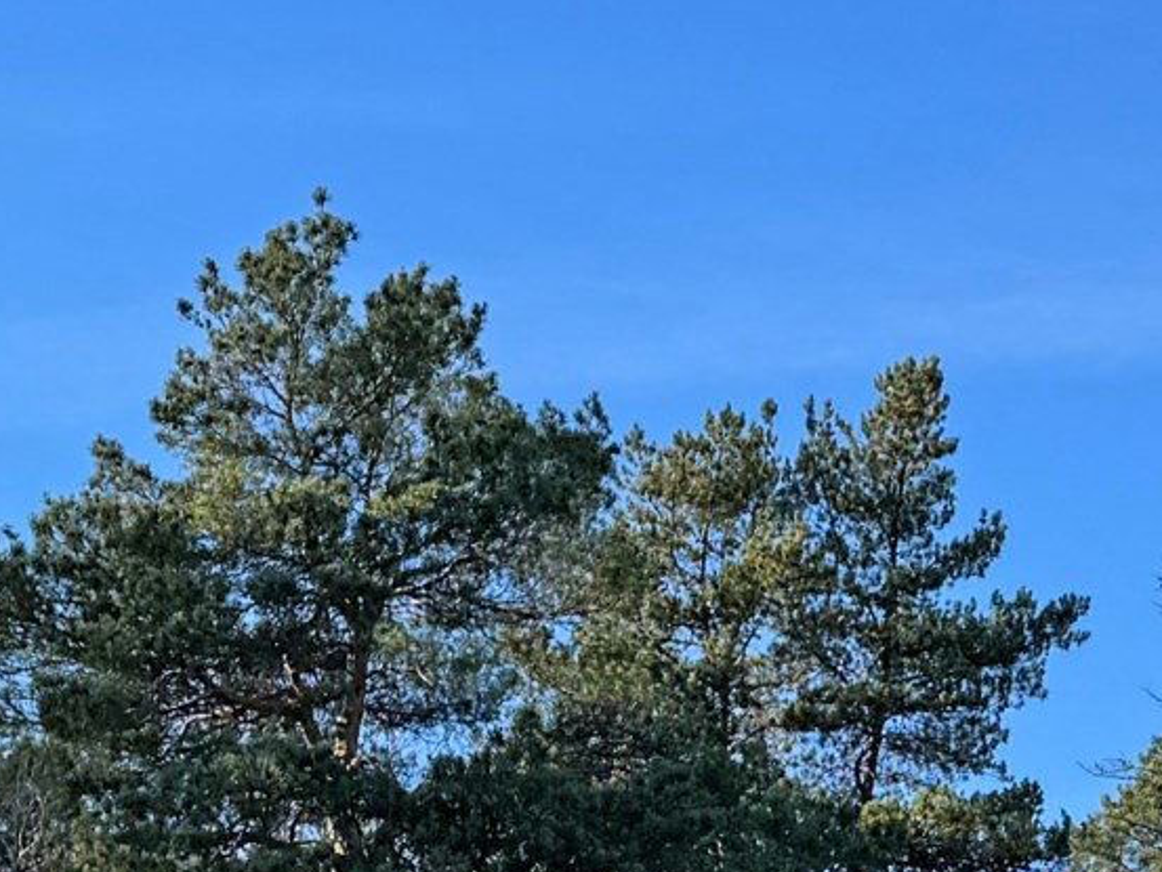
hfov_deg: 15.5
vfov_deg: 10.9
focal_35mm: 125
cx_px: 1133
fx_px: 4197
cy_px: 1725
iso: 80
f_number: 1.78
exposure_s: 1/3413
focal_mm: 6.76
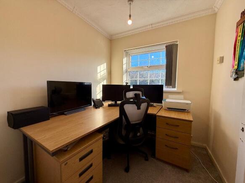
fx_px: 99
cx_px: 122
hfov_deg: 102.1
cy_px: 92
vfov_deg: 85.7
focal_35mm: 14
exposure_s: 1/143
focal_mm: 2.22
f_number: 2.2
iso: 64
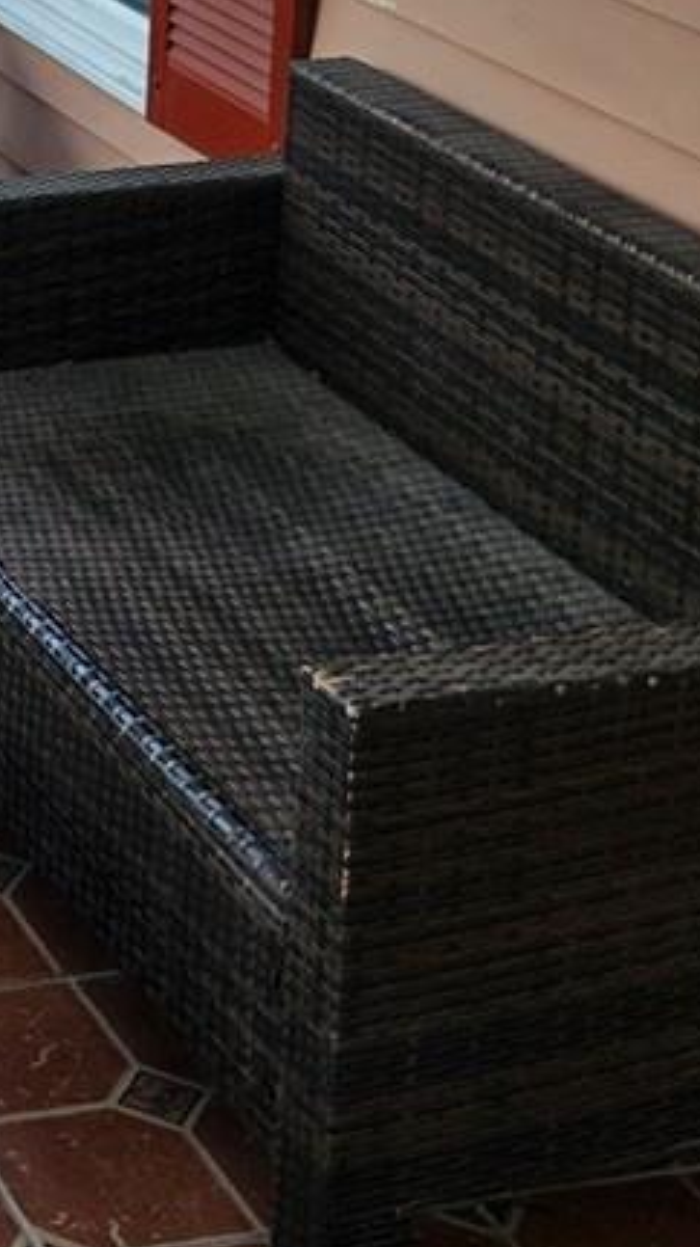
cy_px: -119
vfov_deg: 21.7
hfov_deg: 11.9
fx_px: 3073
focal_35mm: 93
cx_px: -576
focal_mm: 5.4
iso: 25
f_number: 1.8
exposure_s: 1/519
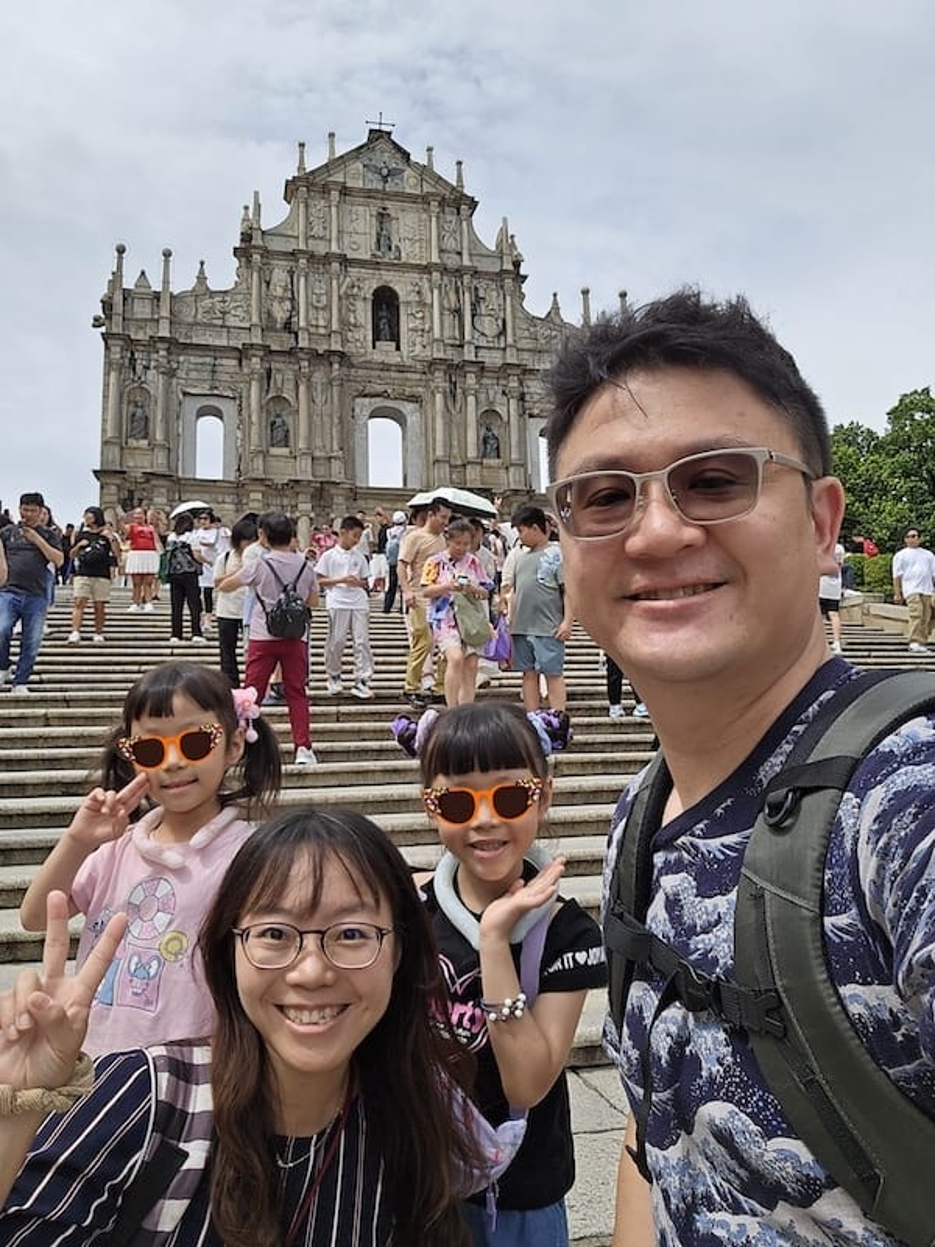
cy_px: 624
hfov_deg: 54.9
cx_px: 468
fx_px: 900
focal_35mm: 25
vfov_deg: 69.4
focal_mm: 3.3
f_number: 2.2
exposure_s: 1/1111
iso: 25
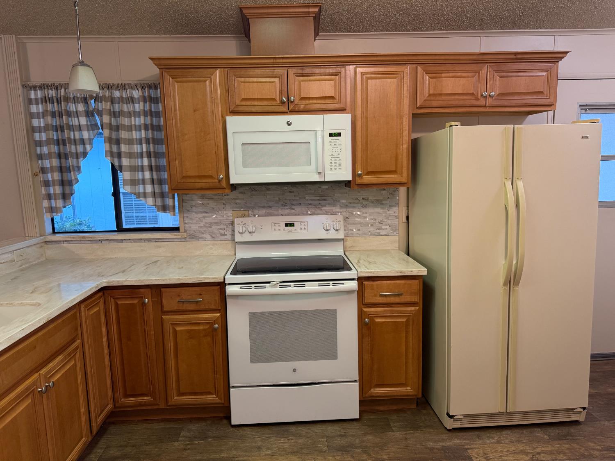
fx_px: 426
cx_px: 308
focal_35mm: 24
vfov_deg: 56.8
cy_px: 230
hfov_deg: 71.6
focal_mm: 6.76
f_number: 1.78
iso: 200
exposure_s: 1/60
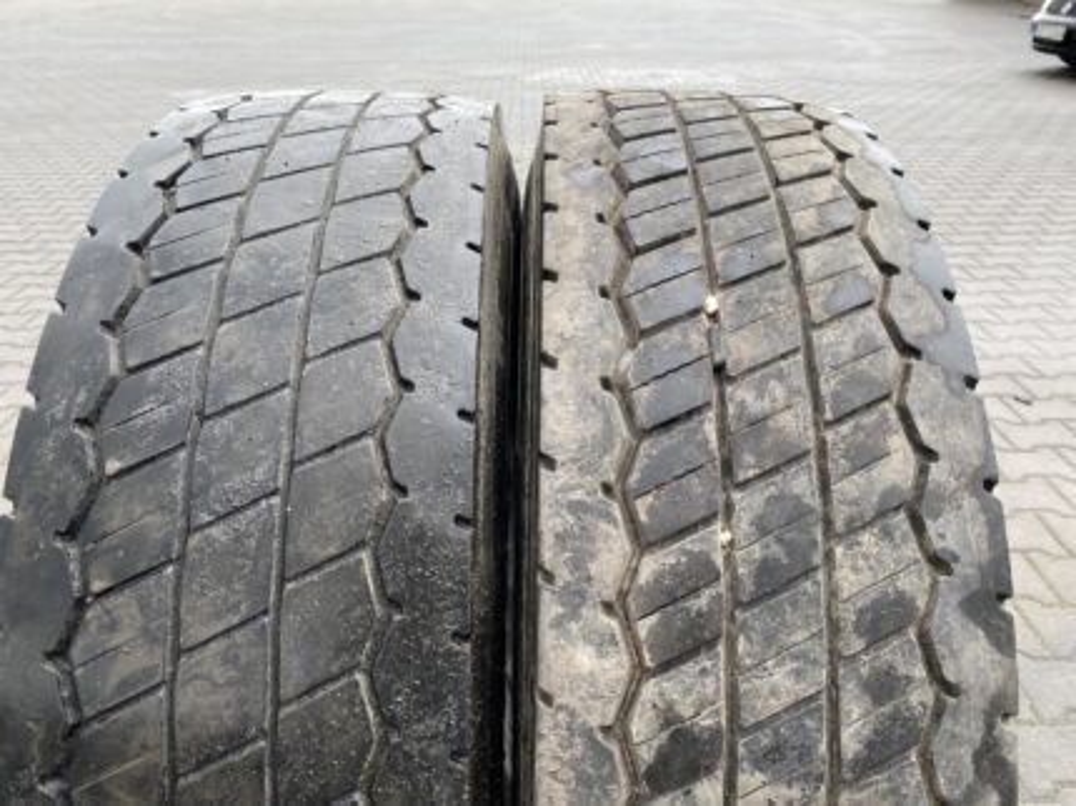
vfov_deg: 53.0
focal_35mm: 26
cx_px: 538
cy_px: 403
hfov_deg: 67.3
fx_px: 808
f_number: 1.8
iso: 32
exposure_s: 1/191
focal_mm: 4.25
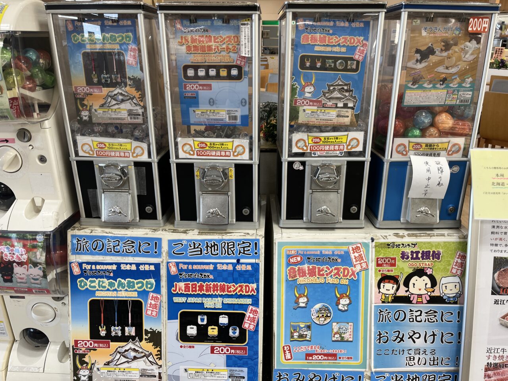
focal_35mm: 26
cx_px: 254
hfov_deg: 67.3
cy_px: 190
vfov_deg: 53.1
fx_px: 382
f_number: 1.6
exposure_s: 1/120
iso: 50
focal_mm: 5.1
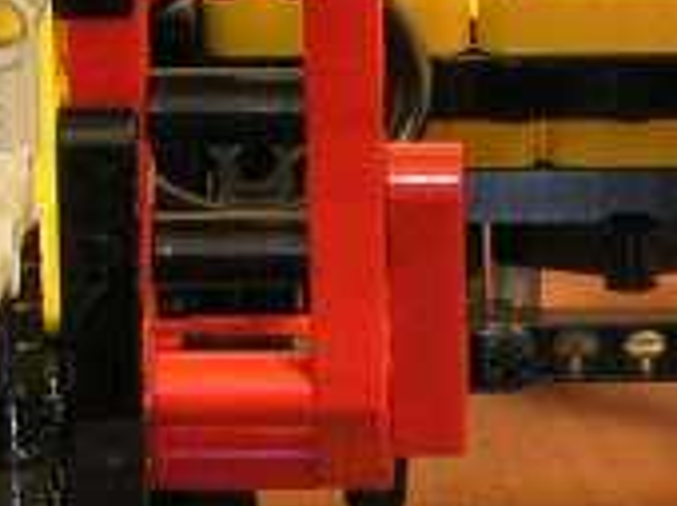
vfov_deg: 5.0
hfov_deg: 6.7
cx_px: 649
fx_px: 5781
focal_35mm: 296
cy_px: 586
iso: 200
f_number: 5.2
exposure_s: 1/1.2
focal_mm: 7.5
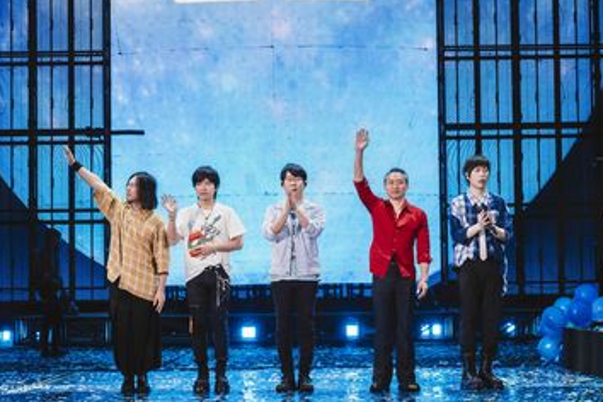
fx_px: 1323
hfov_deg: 25.7
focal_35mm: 79
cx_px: 284
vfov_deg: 17.3
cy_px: 216
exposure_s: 1/640
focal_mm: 70
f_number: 4
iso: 1250
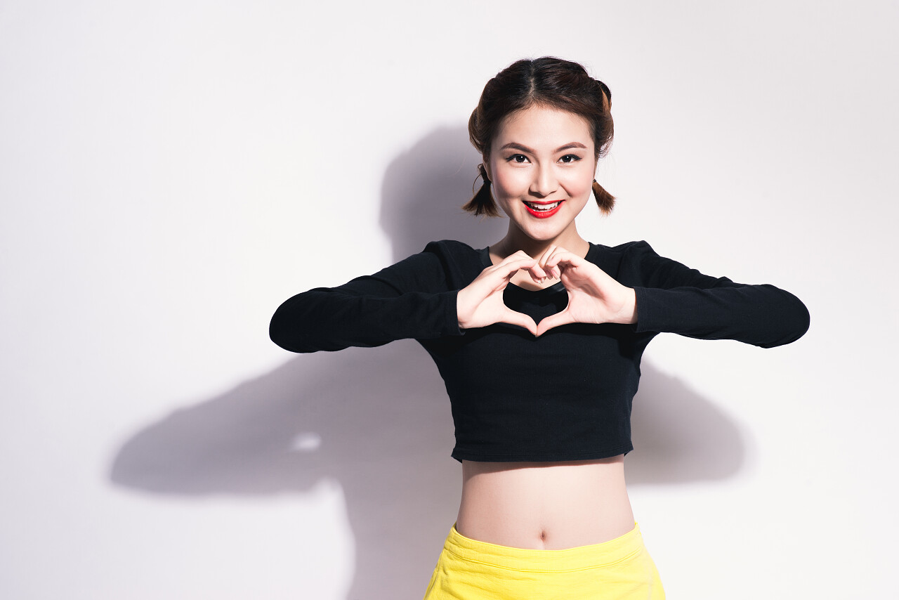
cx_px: 450
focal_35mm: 85
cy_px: 300
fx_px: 2123
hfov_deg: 23.9
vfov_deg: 16.1
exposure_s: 1/160
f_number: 8
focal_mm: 85
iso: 100
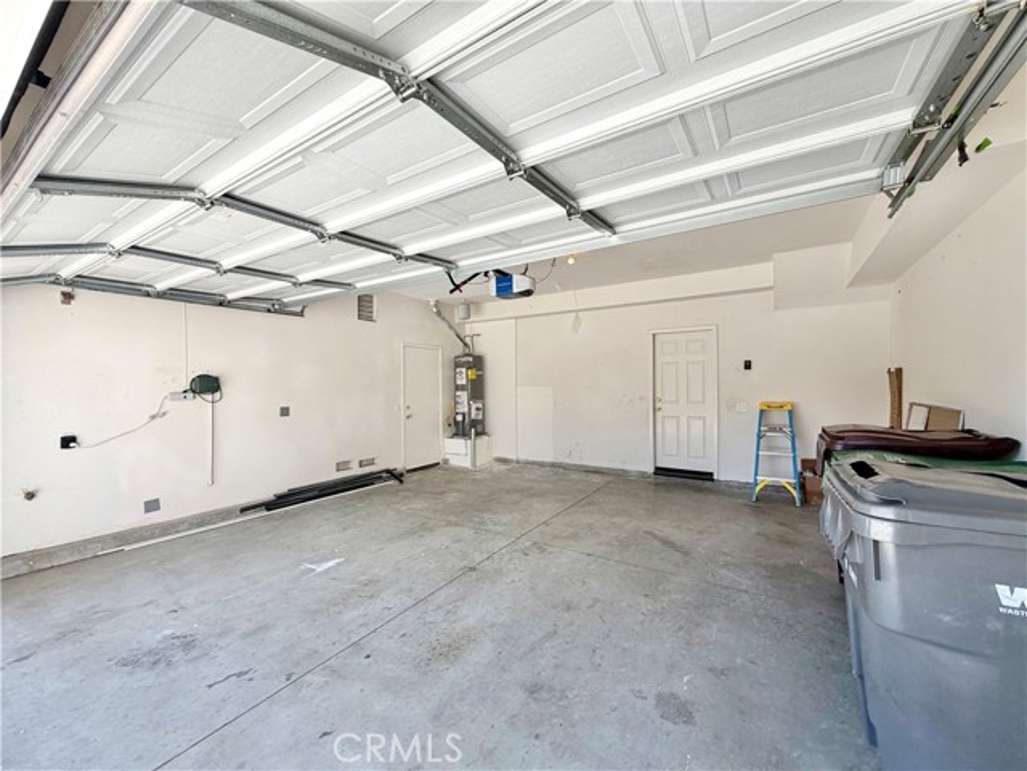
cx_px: 514
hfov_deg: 102.1
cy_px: 386
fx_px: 415
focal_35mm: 14
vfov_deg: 85.7
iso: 64
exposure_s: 1/448
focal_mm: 2.22
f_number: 2.2
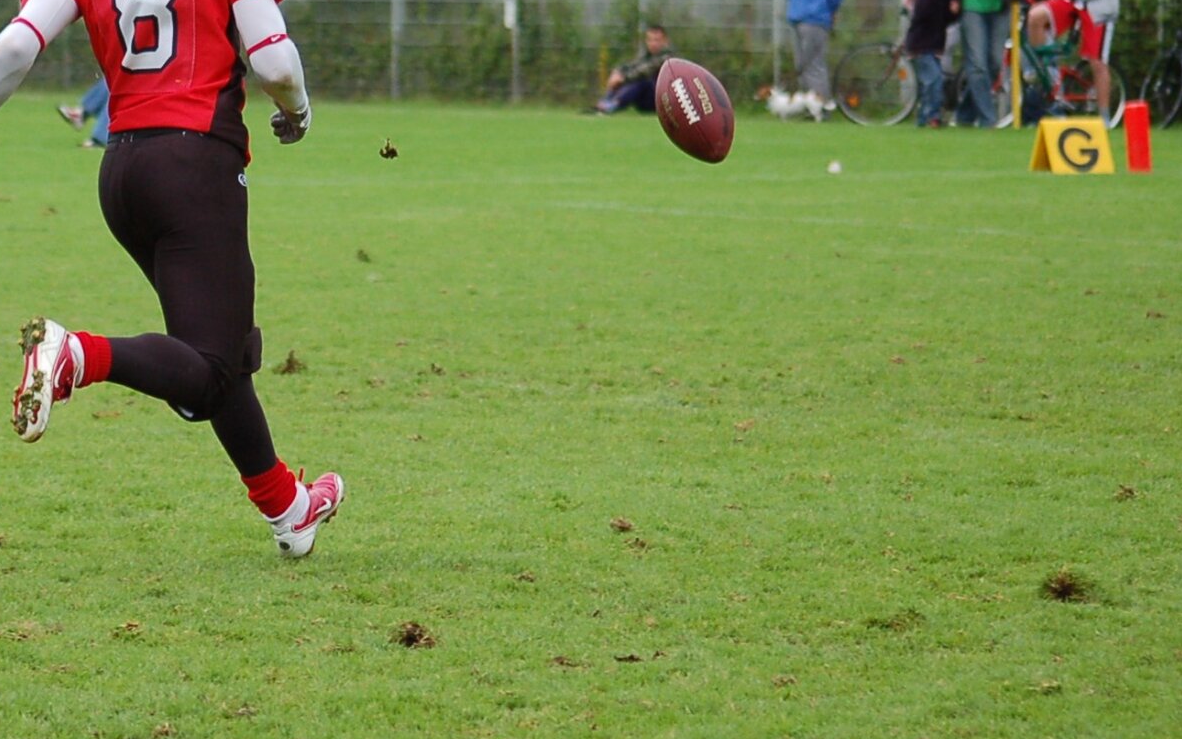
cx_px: 174
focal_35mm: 284
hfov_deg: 7.4
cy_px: 116
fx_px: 9149
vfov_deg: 4.6
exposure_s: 1/800
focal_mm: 100
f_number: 4.2
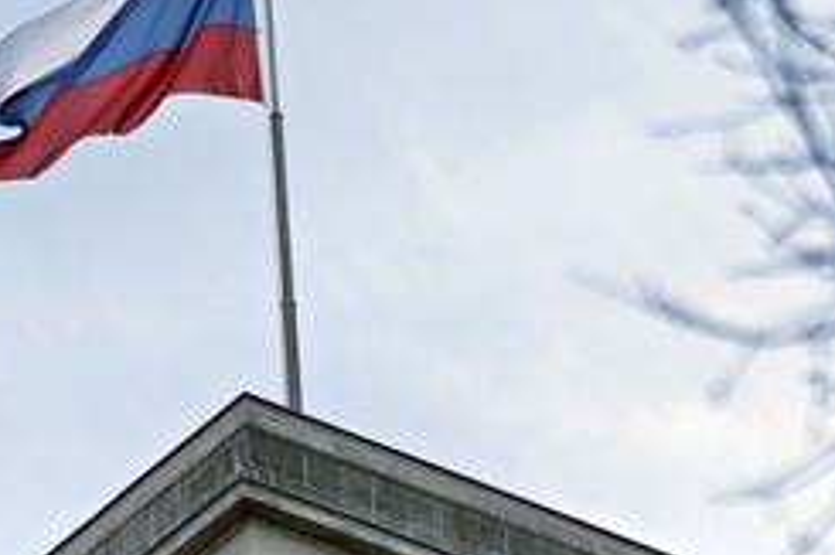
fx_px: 5424
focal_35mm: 234
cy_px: 123
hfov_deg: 8.8
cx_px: 186
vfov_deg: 5.9
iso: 100
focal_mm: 85
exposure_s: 1/8000
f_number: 1.4
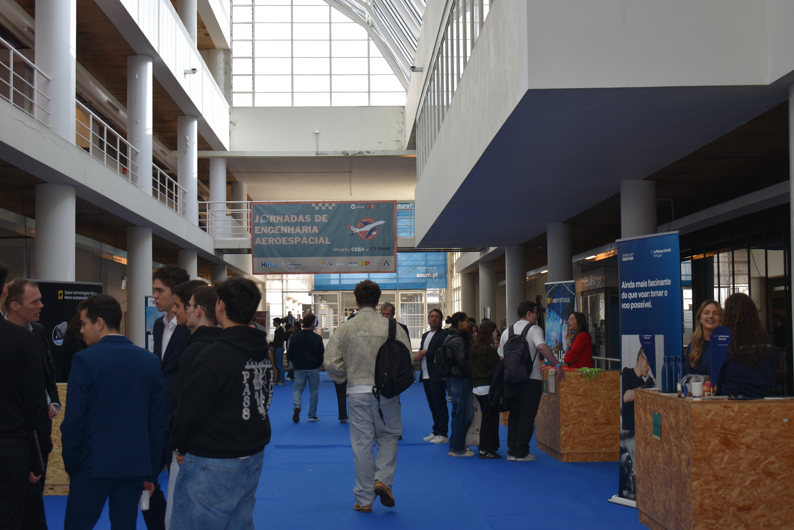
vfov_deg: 23.8
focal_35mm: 57
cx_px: 397
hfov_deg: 35.1
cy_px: 265
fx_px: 1257
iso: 180
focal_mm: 38
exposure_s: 1/200
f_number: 5
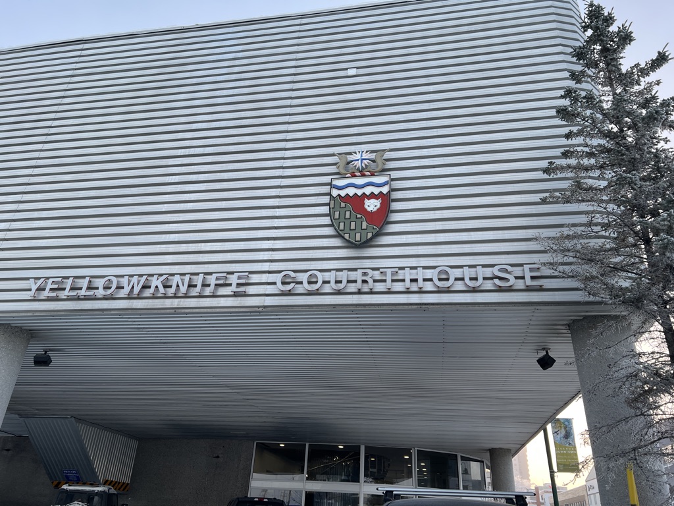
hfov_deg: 67.3
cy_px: 253
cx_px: 337
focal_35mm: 26
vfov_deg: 53.1
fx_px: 506
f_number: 1.5
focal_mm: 5.7
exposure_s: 1/121
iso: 40
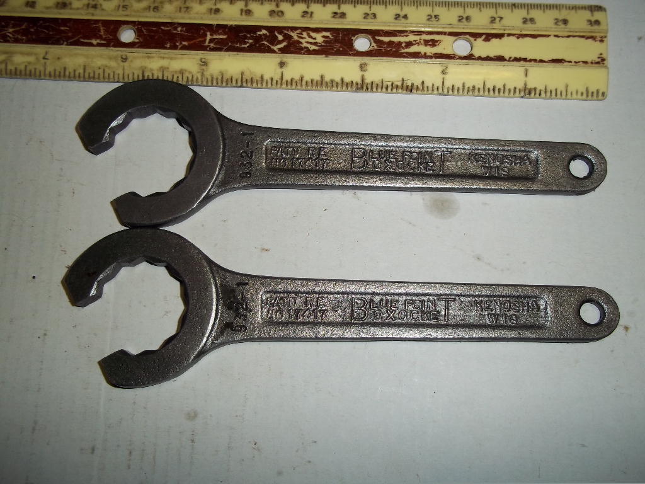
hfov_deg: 51.4
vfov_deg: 39.7
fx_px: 671
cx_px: 322
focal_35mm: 36
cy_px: 242
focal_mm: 6.5
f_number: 3.1
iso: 80
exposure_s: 1/30
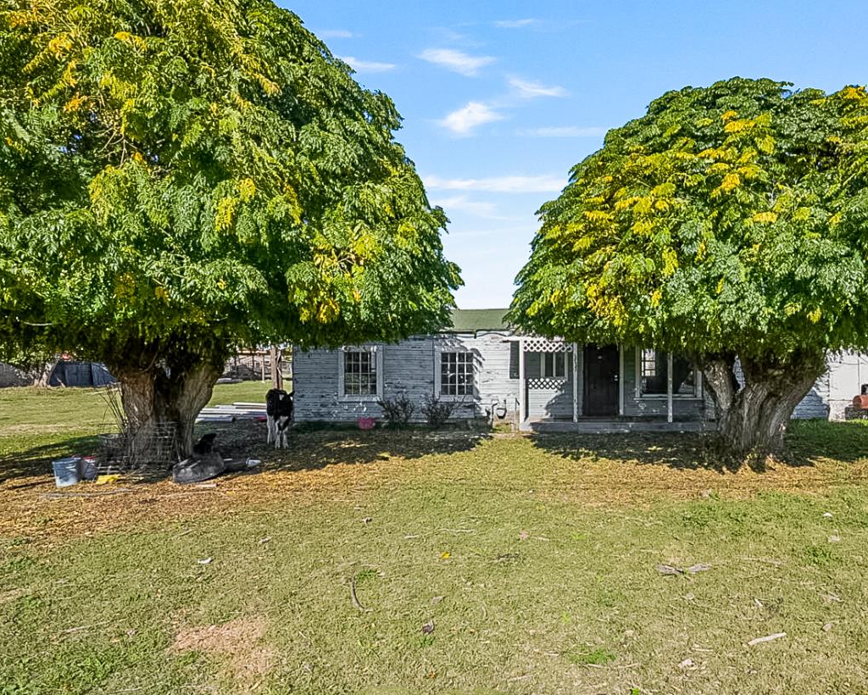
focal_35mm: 22
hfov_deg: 72.2
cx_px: 597
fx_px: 565
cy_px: 370
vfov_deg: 63.1
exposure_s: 1/320
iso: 160
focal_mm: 16
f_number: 8
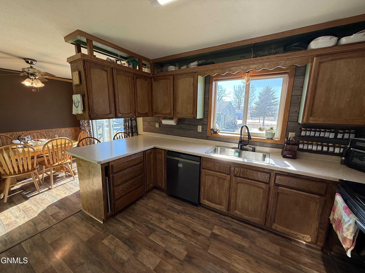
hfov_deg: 102.1
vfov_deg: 85.7
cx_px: 182
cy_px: 136
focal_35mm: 14
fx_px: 148
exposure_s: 1/129
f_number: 2.2
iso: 64
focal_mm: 2.22
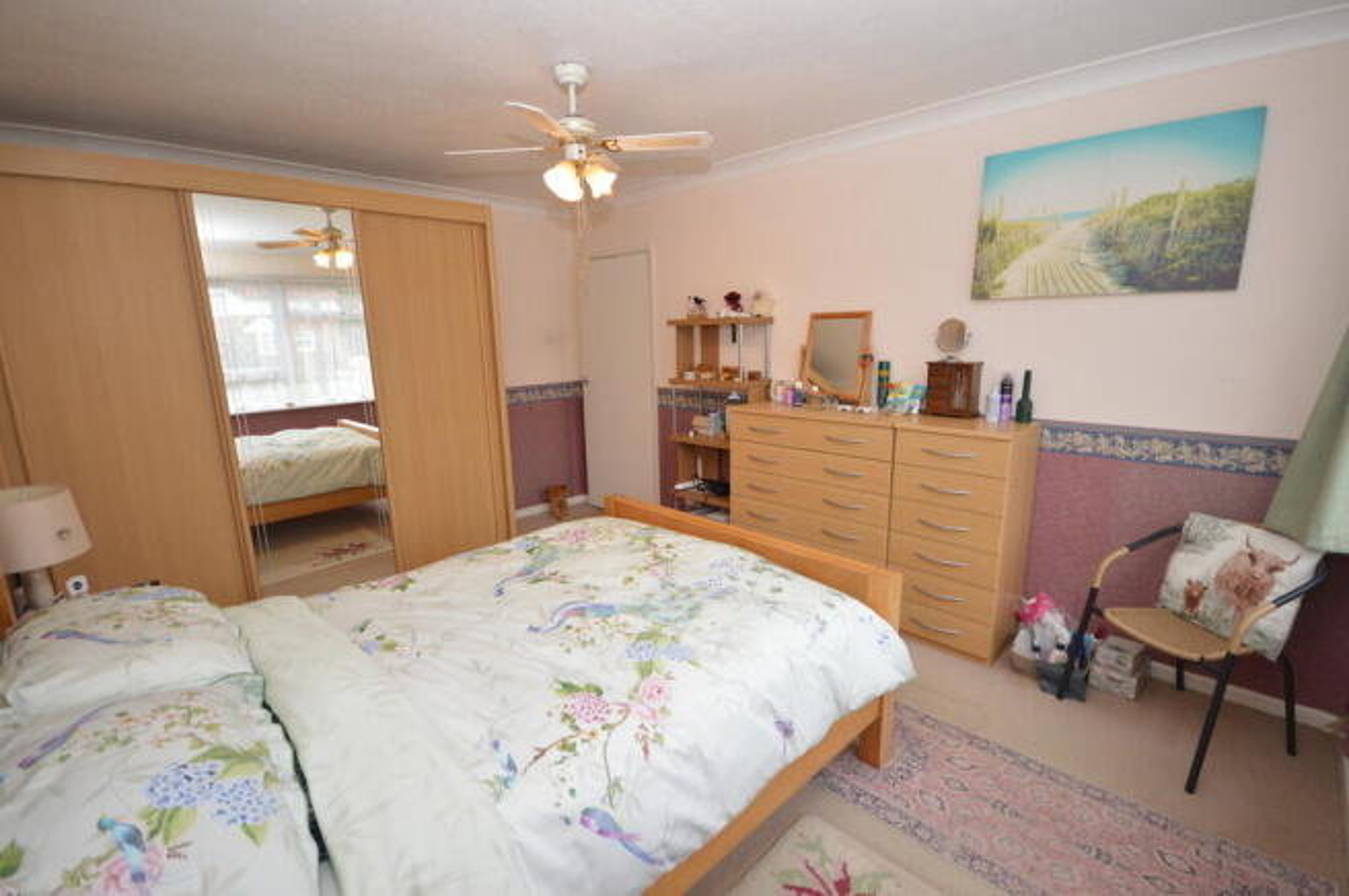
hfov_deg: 100.4
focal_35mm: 15
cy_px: 448
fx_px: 562
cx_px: 674
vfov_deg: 77.2
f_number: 4
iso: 500
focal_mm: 10
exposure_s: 1/60
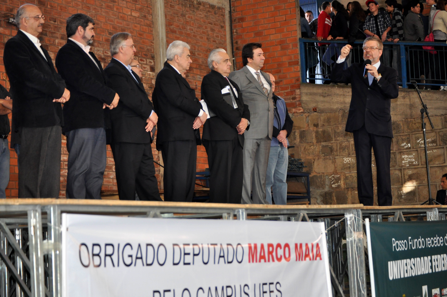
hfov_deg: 24.6
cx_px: 224
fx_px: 1023
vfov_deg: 16.5
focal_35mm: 82
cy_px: 148
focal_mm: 55
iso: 800
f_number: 4
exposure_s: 1/60
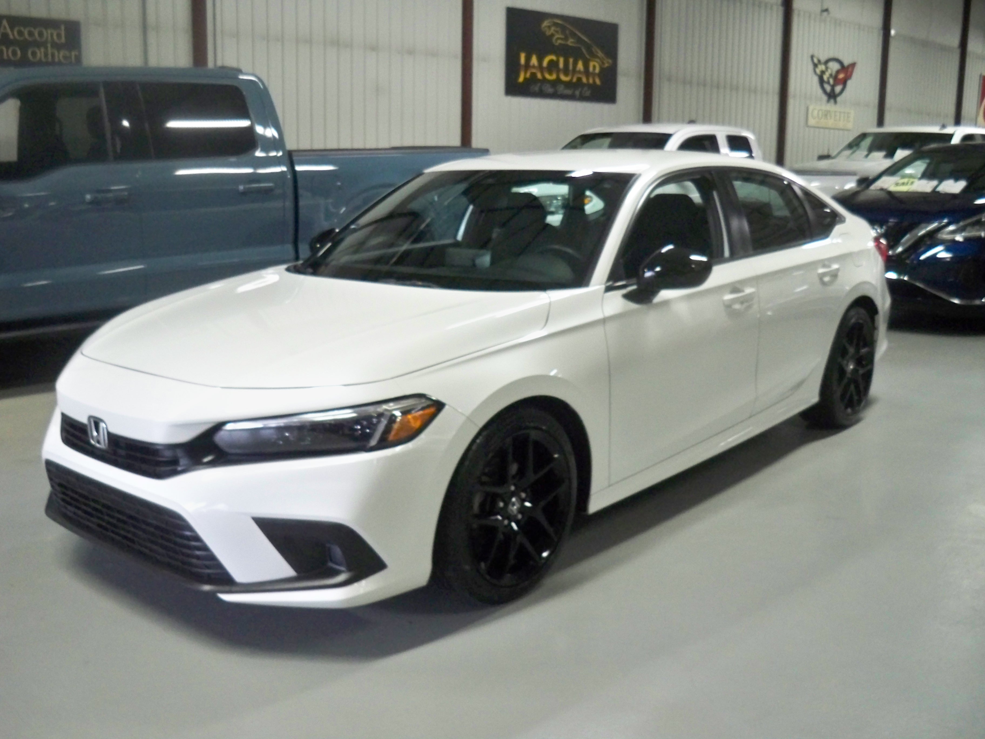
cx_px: 492
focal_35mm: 35
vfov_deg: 40.7
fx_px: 996
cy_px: 370
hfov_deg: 52.6
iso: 500
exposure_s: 1/60
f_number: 3.1
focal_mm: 6.3
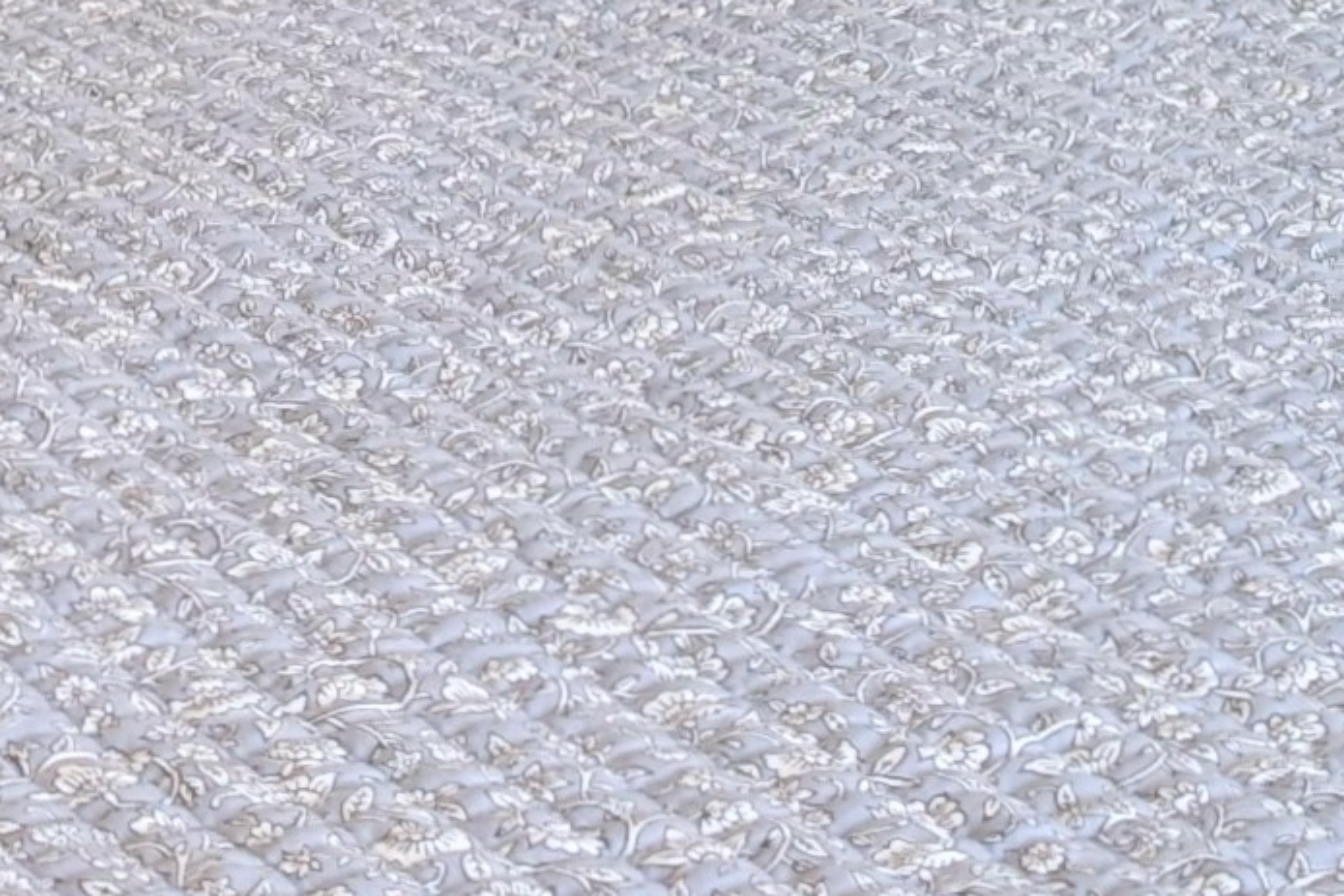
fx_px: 5449
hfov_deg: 13.7
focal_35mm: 146
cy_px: -1054
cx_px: -194
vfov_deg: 8.7
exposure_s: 1/24
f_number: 1.68
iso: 57
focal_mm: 6.9
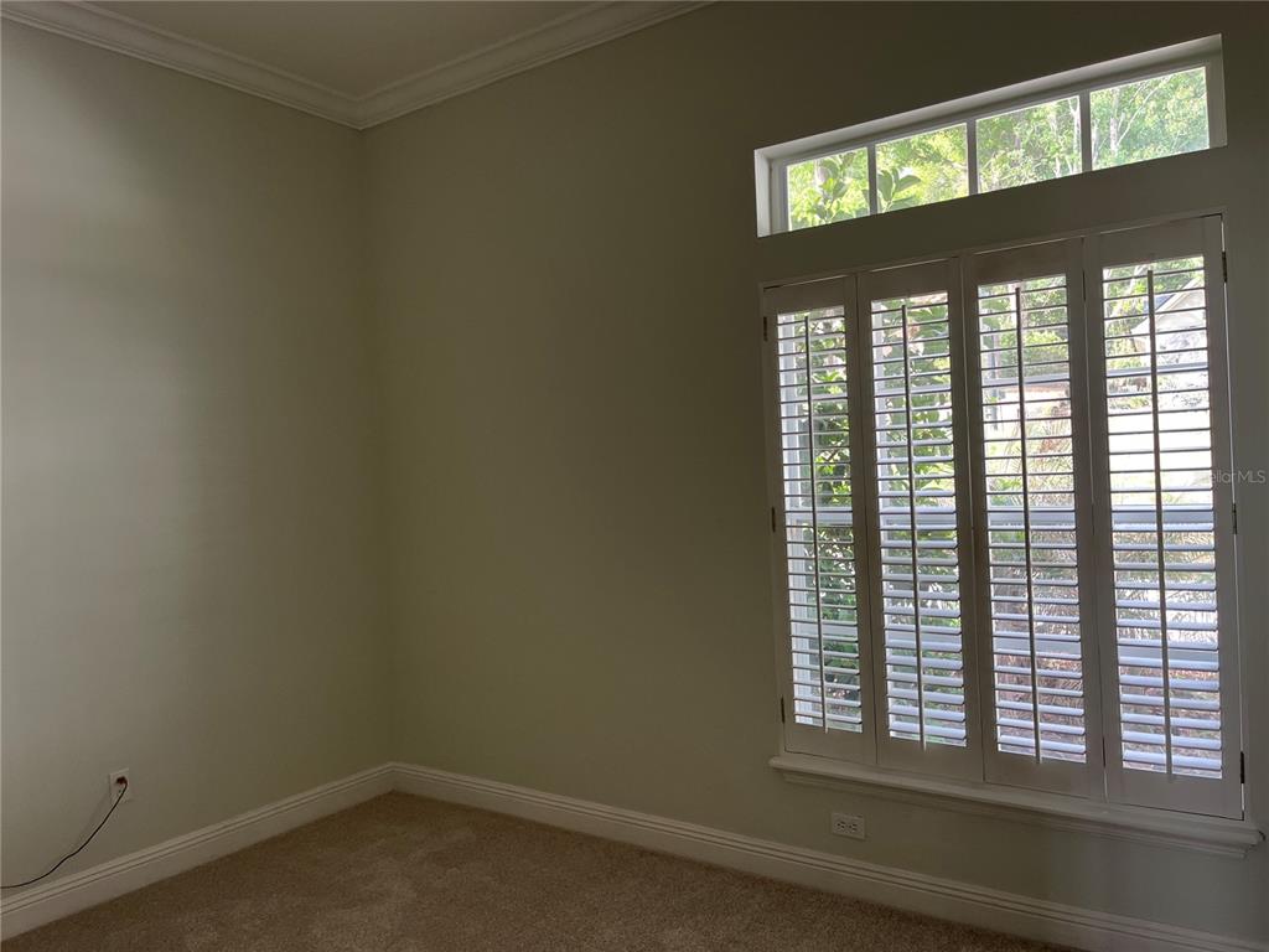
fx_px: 953
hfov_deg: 67.3
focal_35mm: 26
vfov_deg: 53.1
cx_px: 634
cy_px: 476
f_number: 1.6
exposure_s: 1/120
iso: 100
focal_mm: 5.1
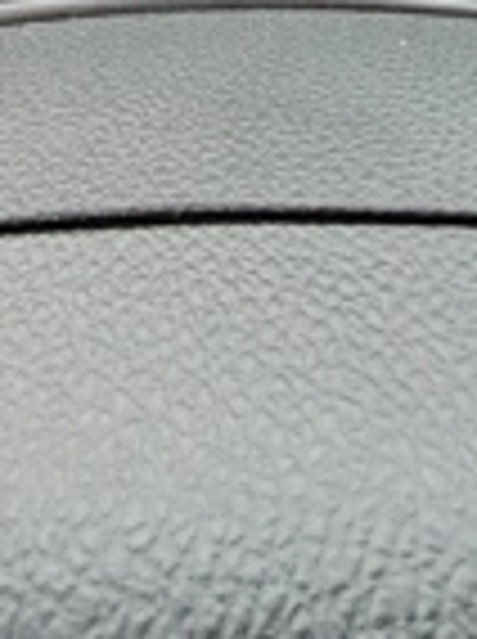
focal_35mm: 48
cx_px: 86
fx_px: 885
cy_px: -225
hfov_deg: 29.4
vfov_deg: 30.1
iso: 100
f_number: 2.2
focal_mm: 1.42
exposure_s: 1/122
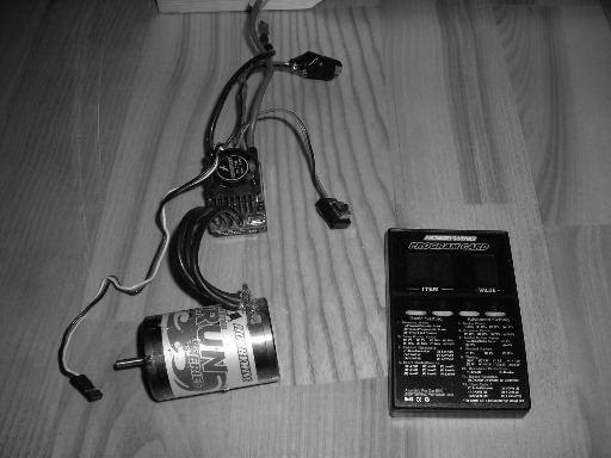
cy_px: 229
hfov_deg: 49.0
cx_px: 306
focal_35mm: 38
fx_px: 671
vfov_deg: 37.7
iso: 50
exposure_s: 1/60.1
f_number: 3.2
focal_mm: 6.3
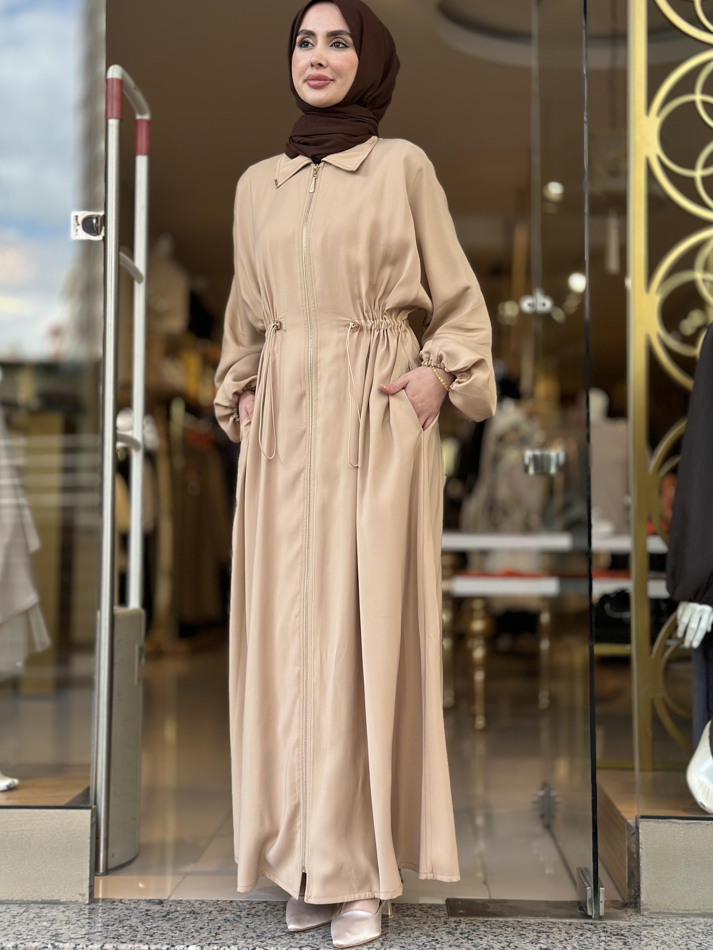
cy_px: 451
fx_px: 1401
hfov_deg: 28.6
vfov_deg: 37.5
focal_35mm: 51
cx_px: 343
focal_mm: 6.86
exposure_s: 1/471
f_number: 1.78
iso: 80
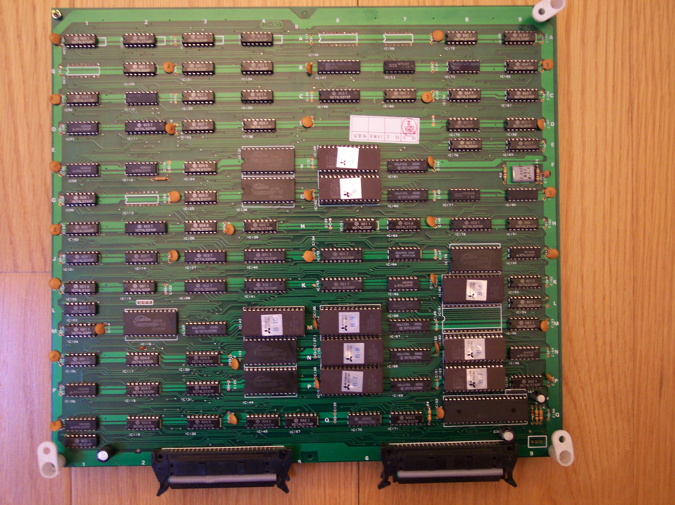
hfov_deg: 49.0
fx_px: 741
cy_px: 252
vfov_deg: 37.7
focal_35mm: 38
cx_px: 338
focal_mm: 8
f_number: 2.8
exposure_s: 1/8
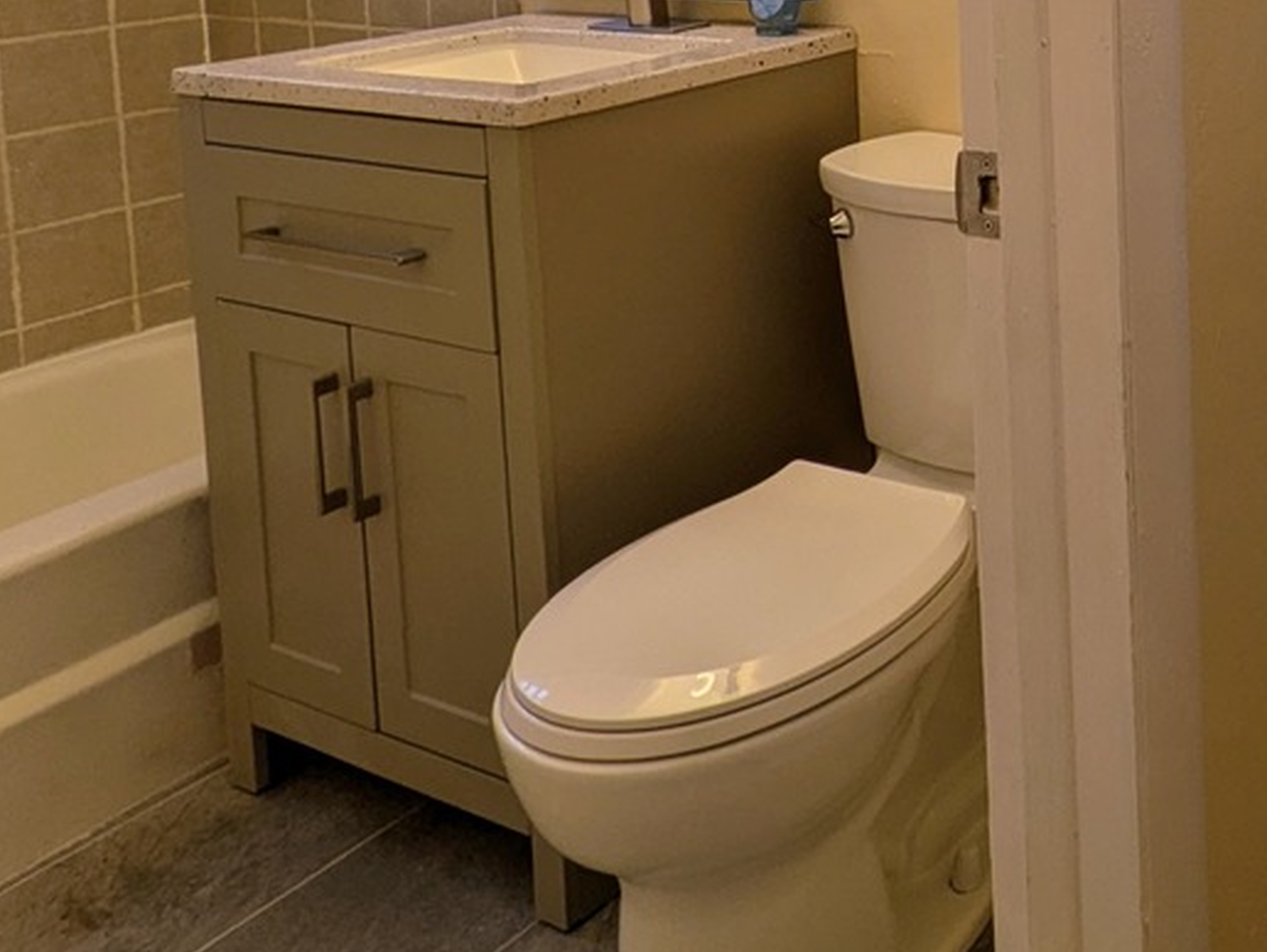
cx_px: 1363
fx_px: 1429
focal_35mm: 39
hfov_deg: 39.8
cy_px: -113
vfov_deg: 32.2
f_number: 2.2
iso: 39
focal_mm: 1.83
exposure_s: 1/226
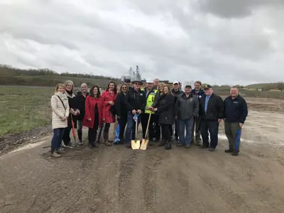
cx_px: 142
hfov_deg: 63.4
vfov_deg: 49.7
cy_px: 106
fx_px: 230
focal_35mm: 28
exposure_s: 1/2037
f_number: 1.8
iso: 20
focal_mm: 3.99
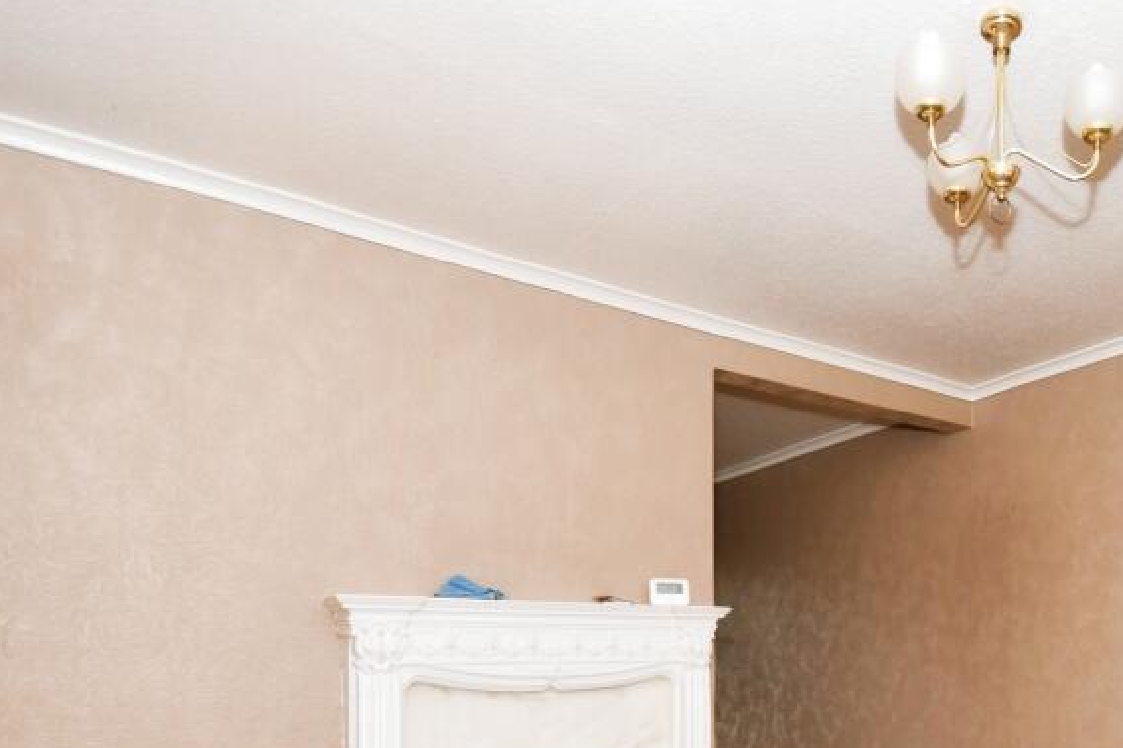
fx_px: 842
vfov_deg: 44.2
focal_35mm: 27
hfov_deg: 62.5
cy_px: 654
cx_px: 876
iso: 400
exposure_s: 1/60
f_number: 8
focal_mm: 10
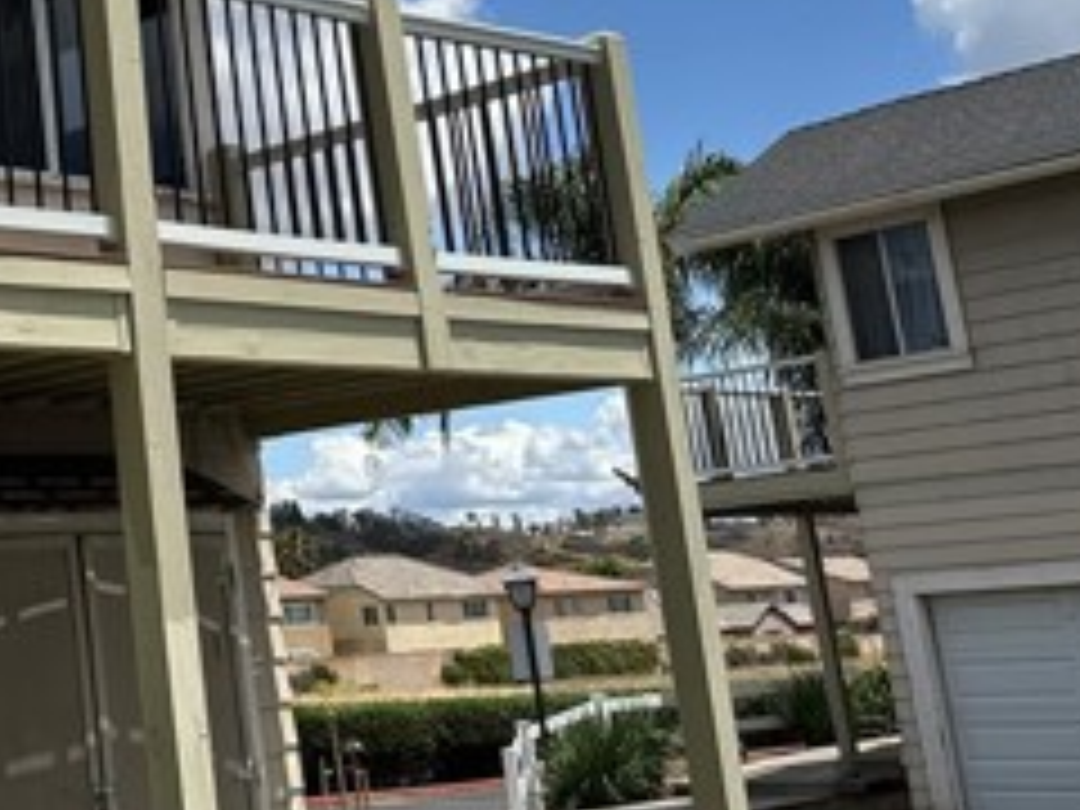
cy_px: 176
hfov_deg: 26.8
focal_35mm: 64
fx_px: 1997
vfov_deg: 22.7
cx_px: -220
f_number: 1.78
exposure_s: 1/6211
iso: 80
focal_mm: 6.86
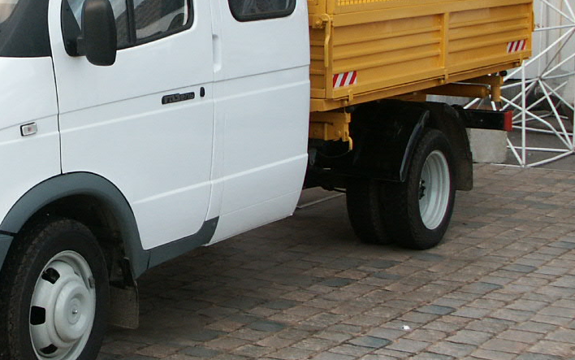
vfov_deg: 14.2
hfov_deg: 22.1
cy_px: 41
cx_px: 36
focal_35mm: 91
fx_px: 1426
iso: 100
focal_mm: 9.82
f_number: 2.8
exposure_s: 1/45
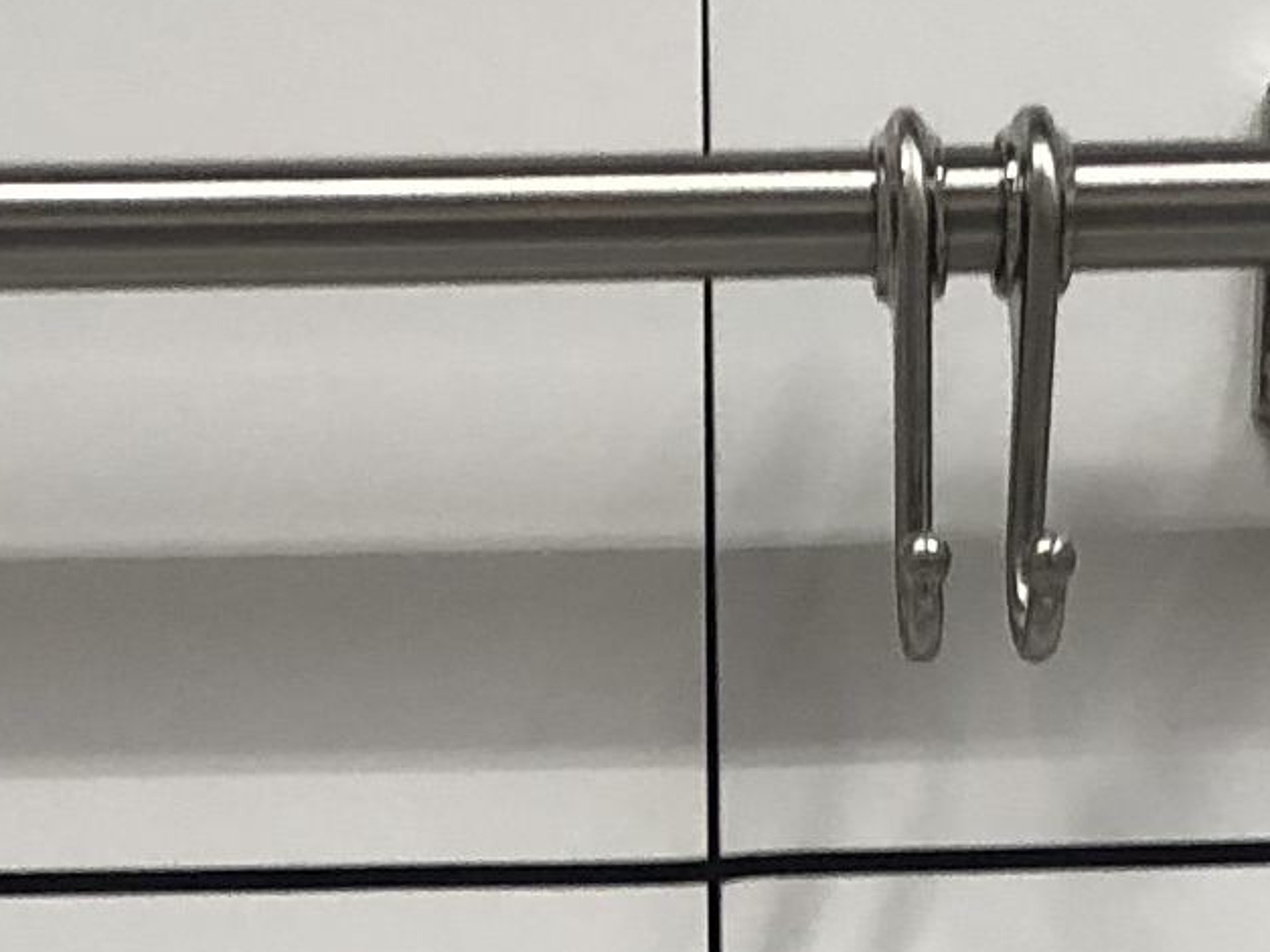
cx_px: 596
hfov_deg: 11.0
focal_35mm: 180
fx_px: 6603
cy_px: 1351
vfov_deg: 8.1
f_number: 1.8
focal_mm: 4
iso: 25
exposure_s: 1/33
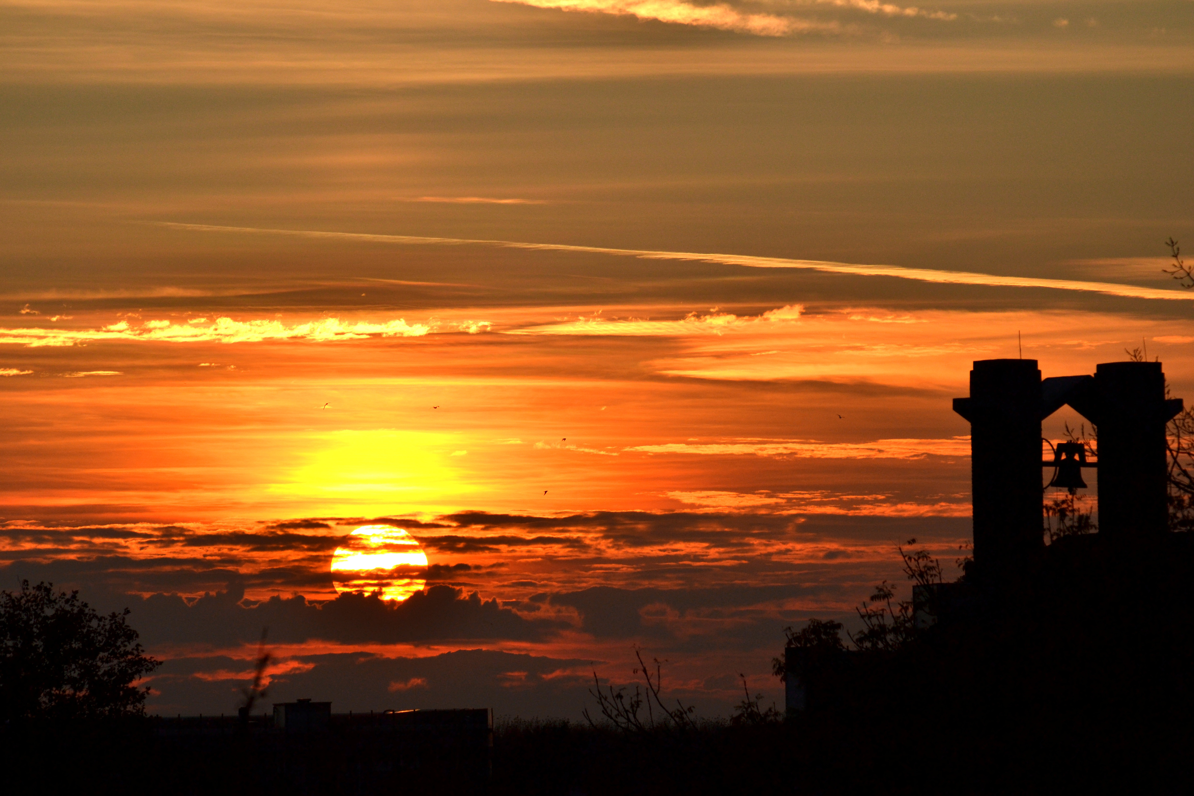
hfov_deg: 6.9
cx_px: 597
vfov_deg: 4.6
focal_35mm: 300
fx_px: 9949
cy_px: 398
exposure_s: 1/2000
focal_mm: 200
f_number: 9
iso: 200
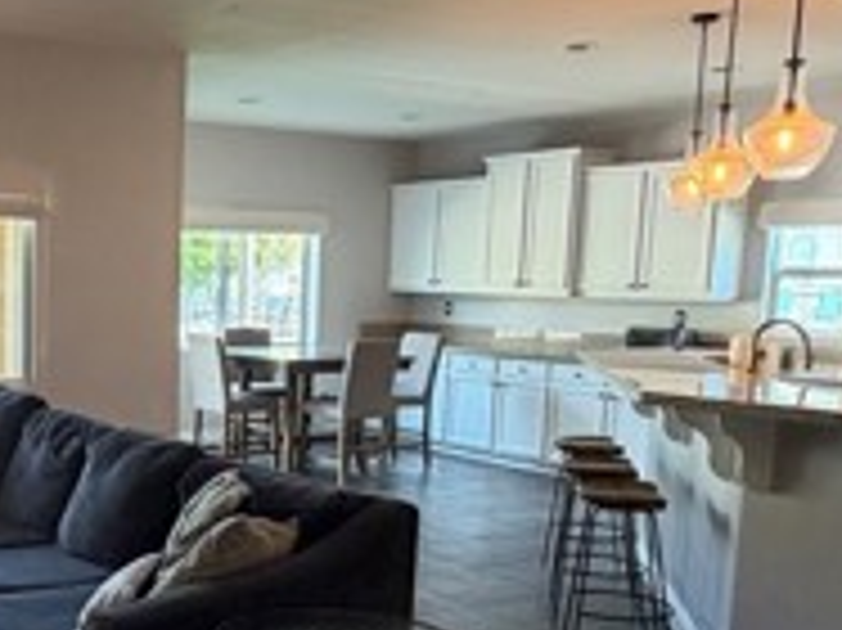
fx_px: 1167
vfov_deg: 29.9
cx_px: 131
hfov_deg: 37.8
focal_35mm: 48
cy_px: 441
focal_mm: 2.22
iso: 200
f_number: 2.2
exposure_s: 1/60
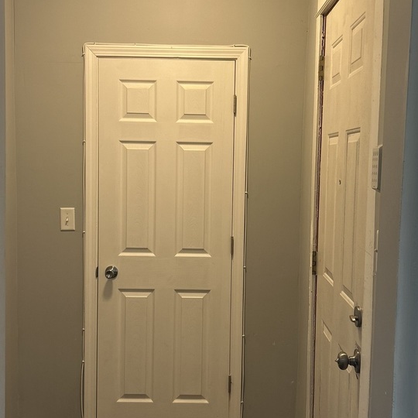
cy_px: 194
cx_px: 227
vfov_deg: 36.8
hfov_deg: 36.8
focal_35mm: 46
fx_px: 628
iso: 80
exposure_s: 1/60
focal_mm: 5.7
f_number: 1.5
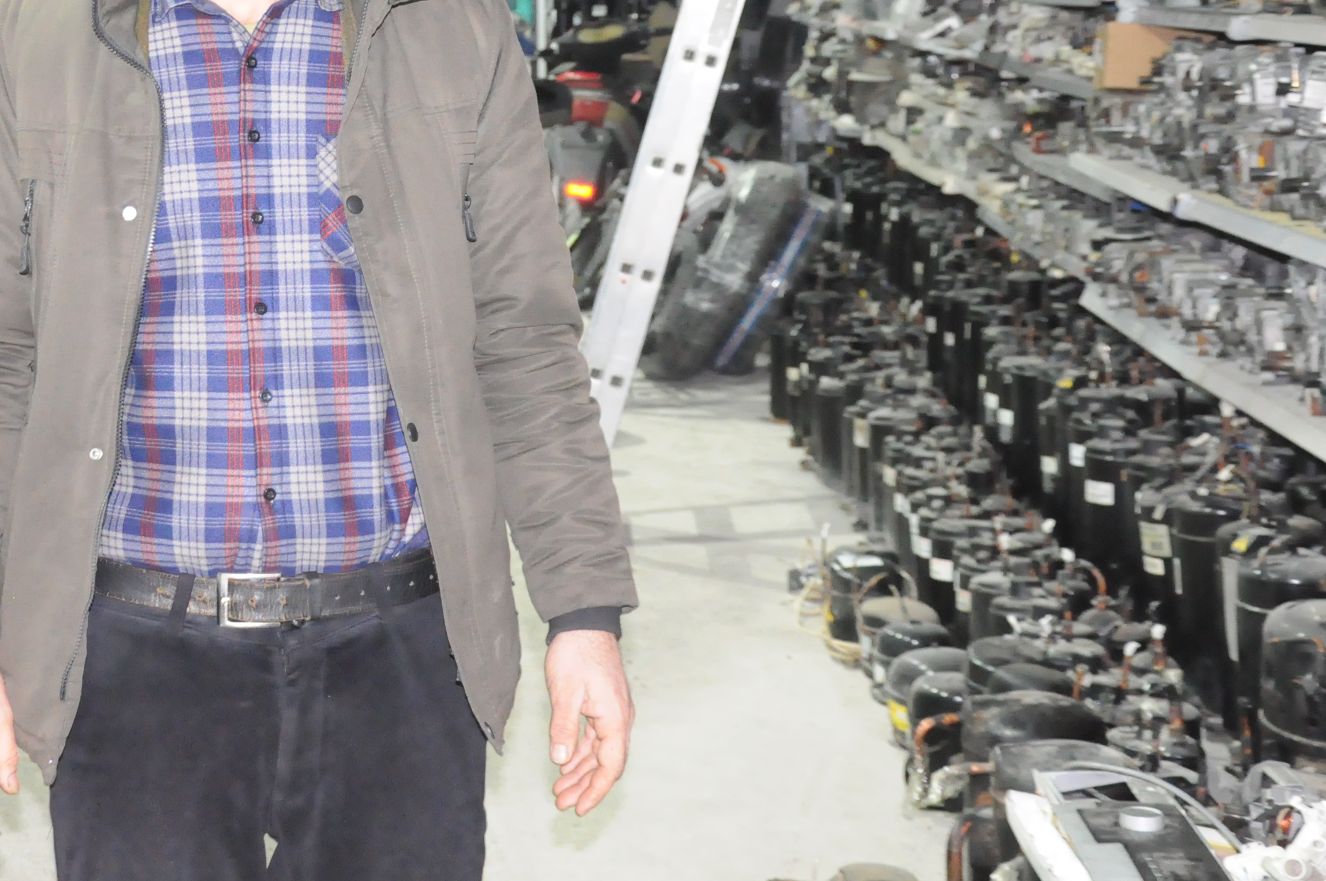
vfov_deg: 16.1
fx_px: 3090
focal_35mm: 84
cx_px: 200
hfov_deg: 23.7
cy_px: 169
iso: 3200
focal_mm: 30
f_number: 5.6
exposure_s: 1/25
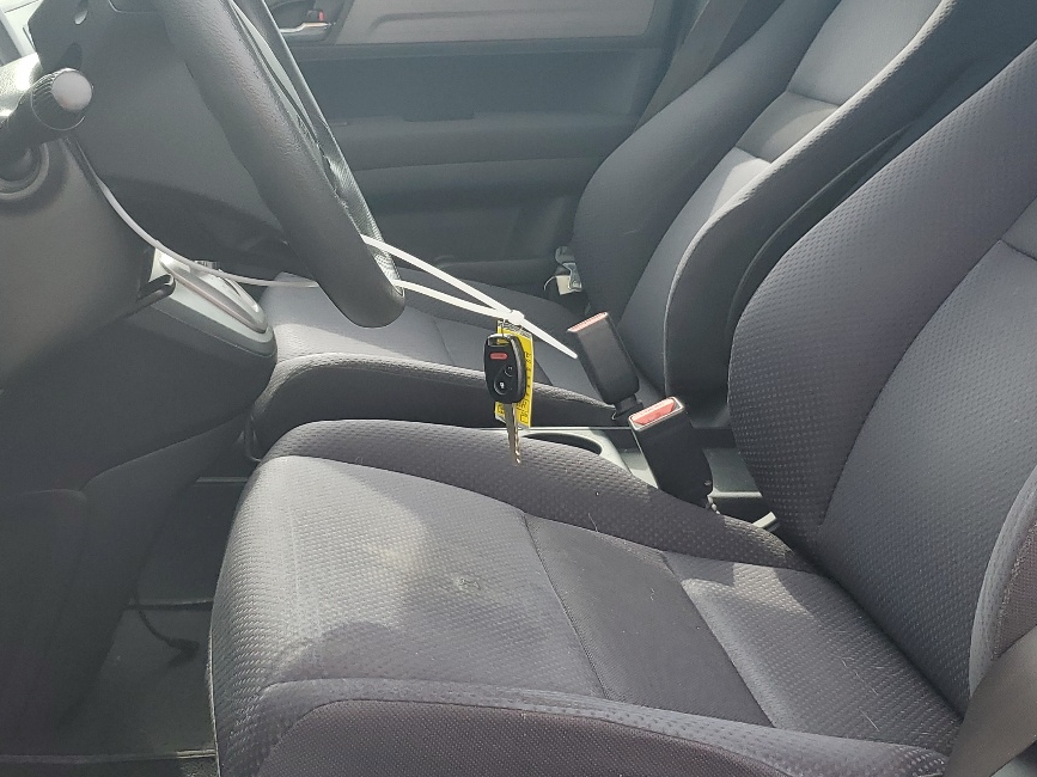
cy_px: 391
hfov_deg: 39.6
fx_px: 1438
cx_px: 462
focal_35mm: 48
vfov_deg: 30.3
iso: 50
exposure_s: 1/400
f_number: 1.5
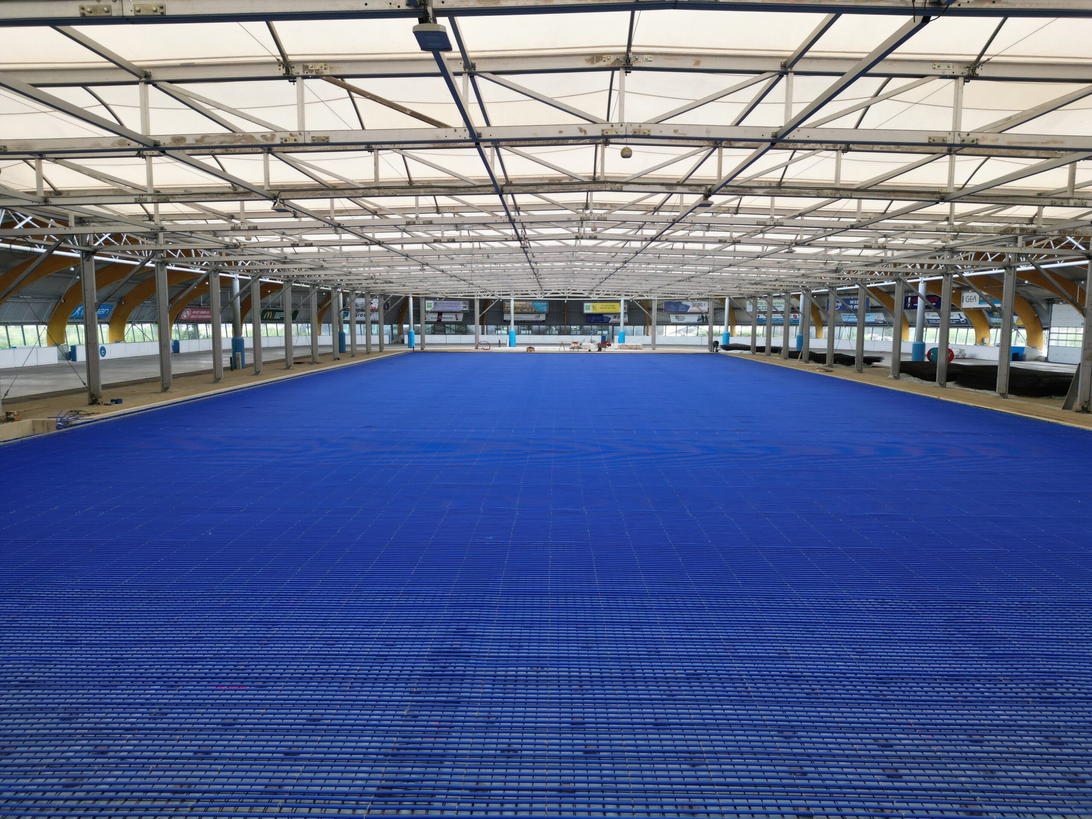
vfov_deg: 56.8
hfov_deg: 71.6
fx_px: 757
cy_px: 410
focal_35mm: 24
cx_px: 546
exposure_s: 1/250
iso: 130
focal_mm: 6.72
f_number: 1.7
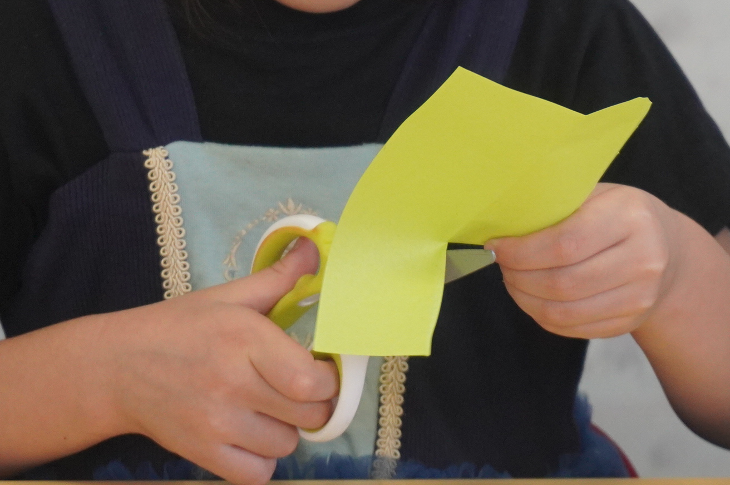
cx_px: 410
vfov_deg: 7.9
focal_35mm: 172
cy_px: 16
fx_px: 3484
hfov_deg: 12.0
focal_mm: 50
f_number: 5.6
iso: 1600
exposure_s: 1/160
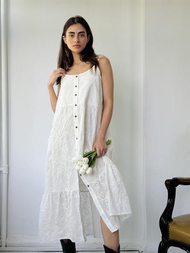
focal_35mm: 48
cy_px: 126
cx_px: 95
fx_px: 351
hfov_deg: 30.3
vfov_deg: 39.6
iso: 64
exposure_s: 1/314
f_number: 1.78
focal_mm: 6.76
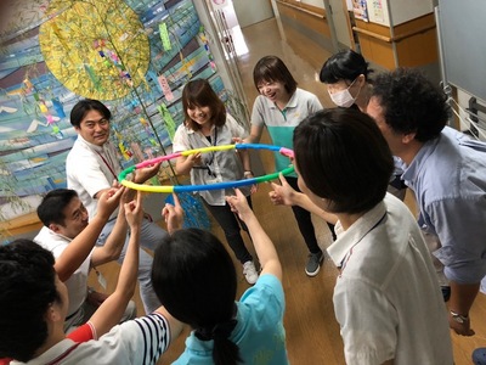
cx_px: 243
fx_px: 393
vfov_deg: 49.7
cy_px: 182
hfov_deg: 63.4
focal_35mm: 28
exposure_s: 1/17
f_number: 1.8
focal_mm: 3.99
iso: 64
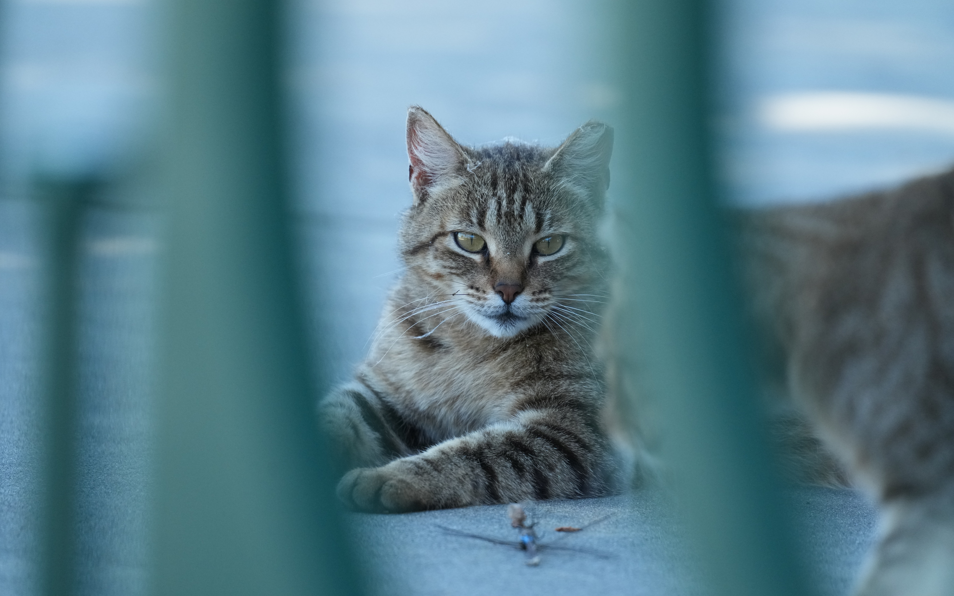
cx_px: 477
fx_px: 15938
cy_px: 290
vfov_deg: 2.1
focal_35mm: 613
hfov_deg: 3.4
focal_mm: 600
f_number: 5.6
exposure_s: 1/800
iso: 3200
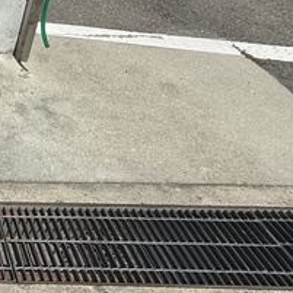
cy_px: 59
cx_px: -140
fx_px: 412
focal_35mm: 43
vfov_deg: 37.8
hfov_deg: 27.7
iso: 50
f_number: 2.2
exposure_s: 1/4425
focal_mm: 2.22
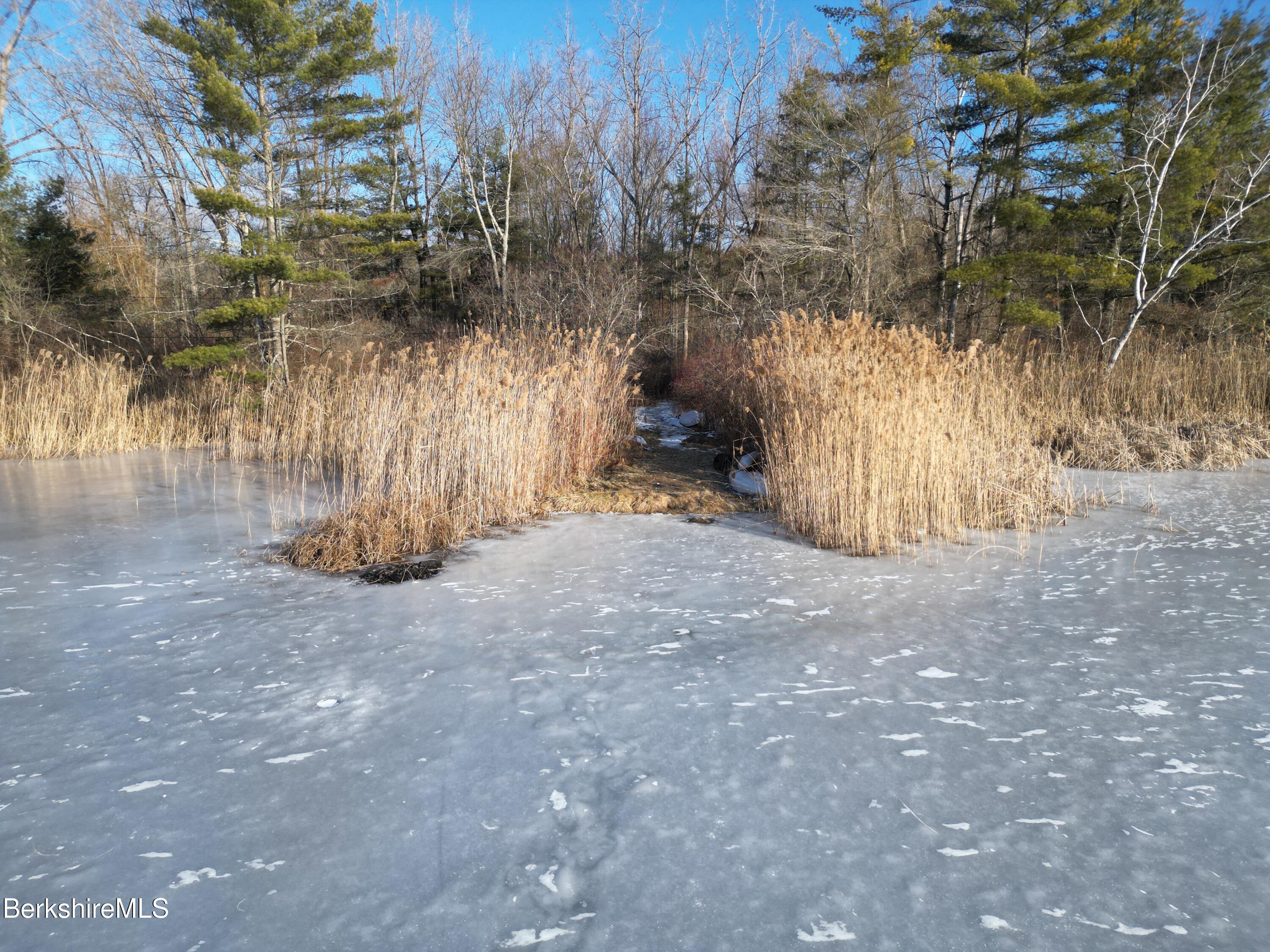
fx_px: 881
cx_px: 635
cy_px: 476
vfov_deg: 56.8
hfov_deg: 71.6
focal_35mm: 24
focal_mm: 6.72
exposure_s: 1/1500
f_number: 1.7
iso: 100
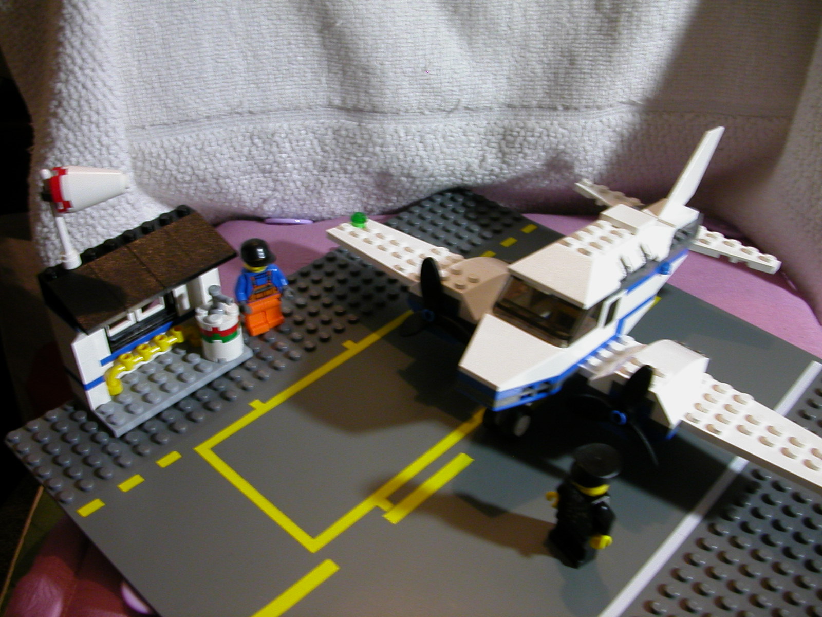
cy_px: 308
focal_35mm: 37
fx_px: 879
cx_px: 411
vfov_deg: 38.7
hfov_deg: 50.1
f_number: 2.7
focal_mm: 5.6
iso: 128
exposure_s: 1/4.5
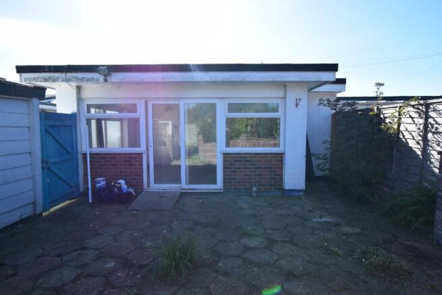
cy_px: 148
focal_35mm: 21
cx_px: 221
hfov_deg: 81.2
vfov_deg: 59.5
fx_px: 258
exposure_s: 1/250
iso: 400
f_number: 10
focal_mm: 14
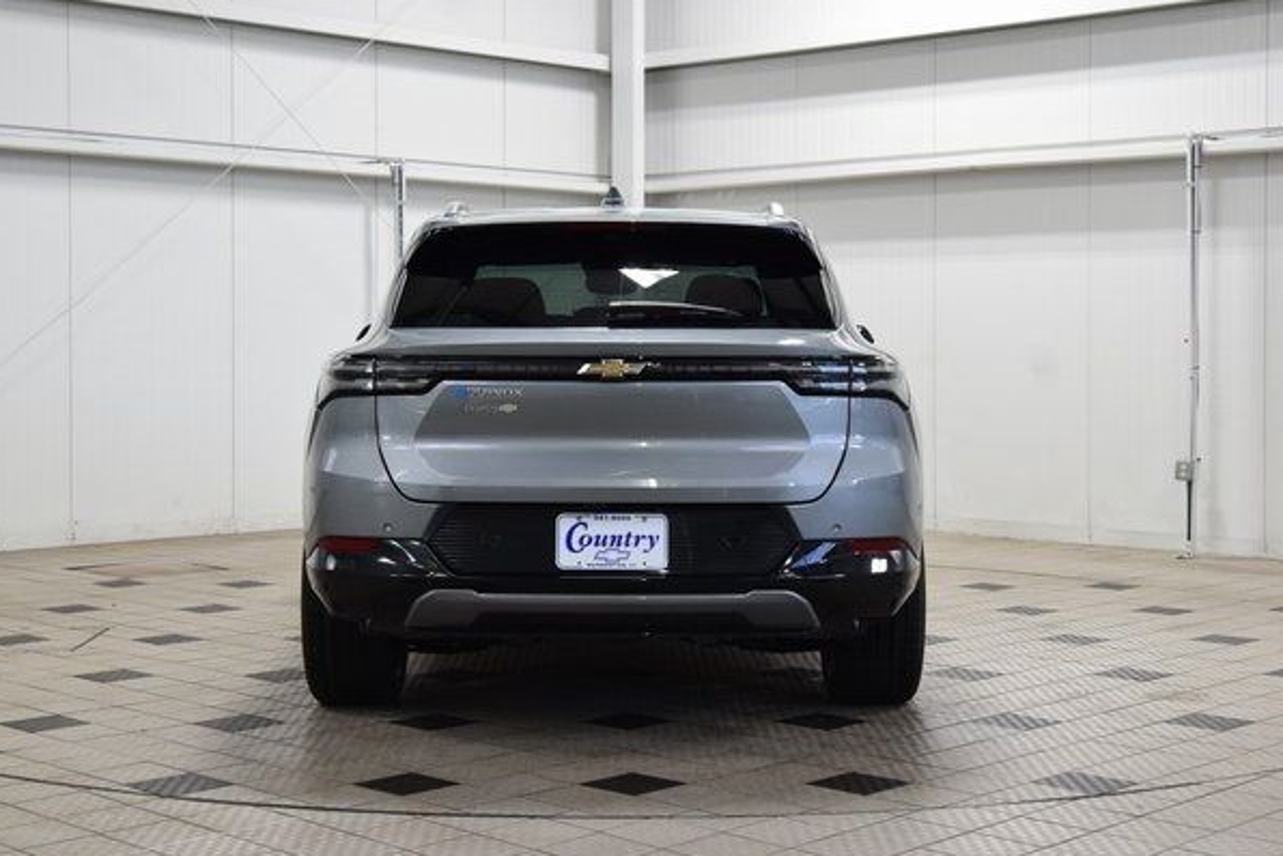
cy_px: 410
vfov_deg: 23.4
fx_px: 2068
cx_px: 611
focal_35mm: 58
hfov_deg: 34.5
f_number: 6.3
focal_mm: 36
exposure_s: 1/60
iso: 1600
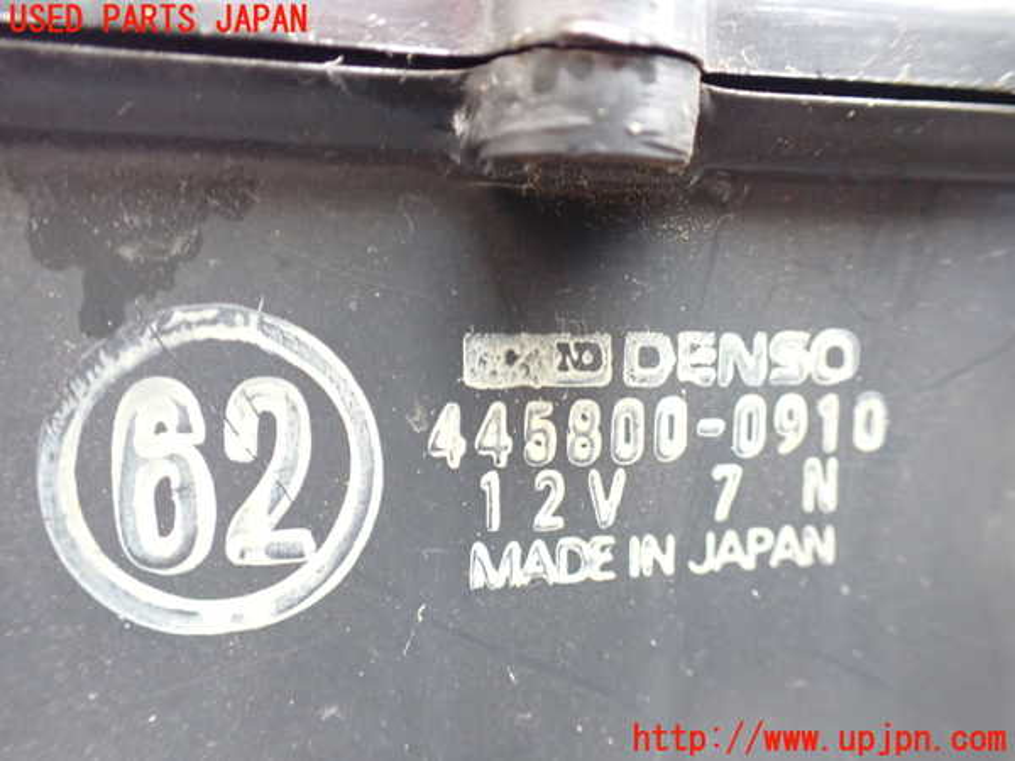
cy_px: 380
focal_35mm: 30
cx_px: 508
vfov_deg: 46.8
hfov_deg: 60.0
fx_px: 880
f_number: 2.3
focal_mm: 5.4
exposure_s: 1/30
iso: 1000
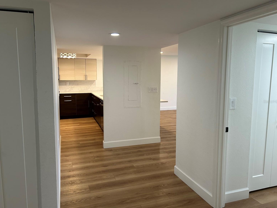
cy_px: 101
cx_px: 137
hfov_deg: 65.3
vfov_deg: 51.4
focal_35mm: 27
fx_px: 216
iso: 100
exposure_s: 1/120
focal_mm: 5.7
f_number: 1.5
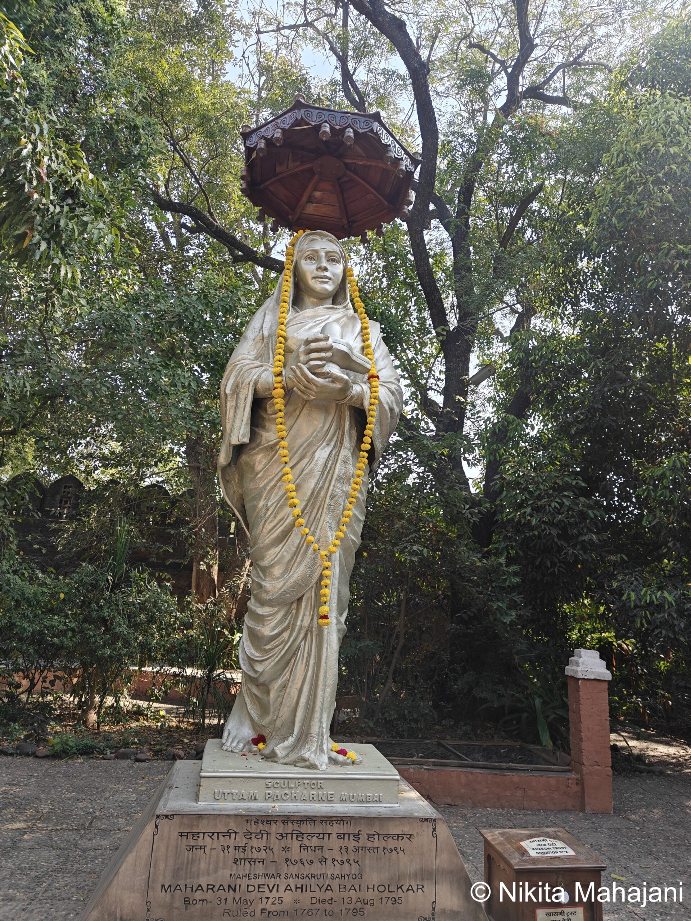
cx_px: 346
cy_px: 460
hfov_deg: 56.8
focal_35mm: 24
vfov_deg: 71.6
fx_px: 639
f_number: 1.8
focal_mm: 5.59
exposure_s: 1/1111
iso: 50
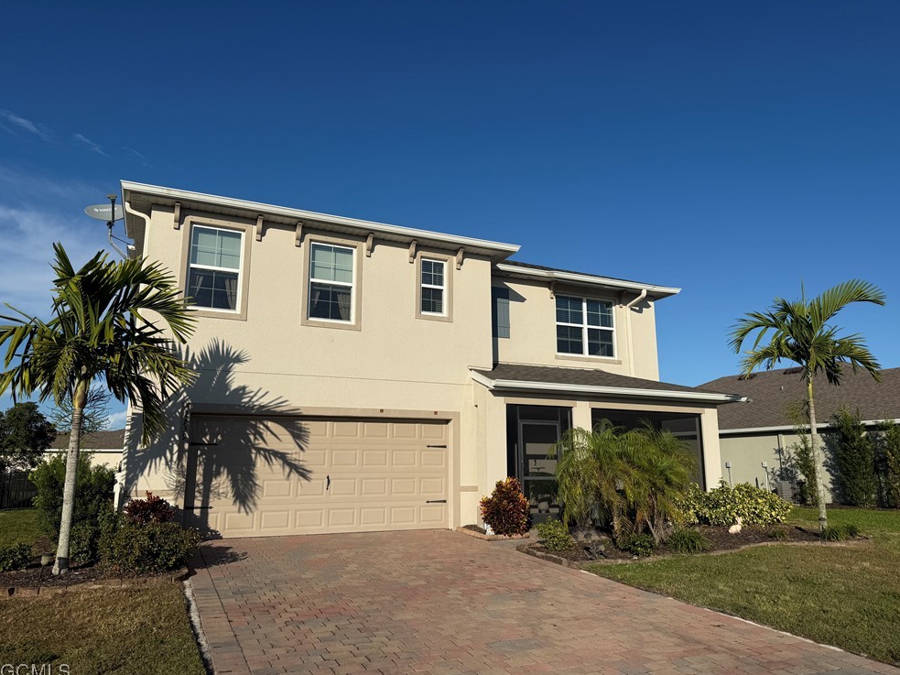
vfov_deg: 54.9
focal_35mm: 25
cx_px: 452
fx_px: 650
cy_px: 341
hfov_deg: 69.4
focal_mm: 6.76
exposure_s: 1/9091
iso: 80
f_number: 1.78
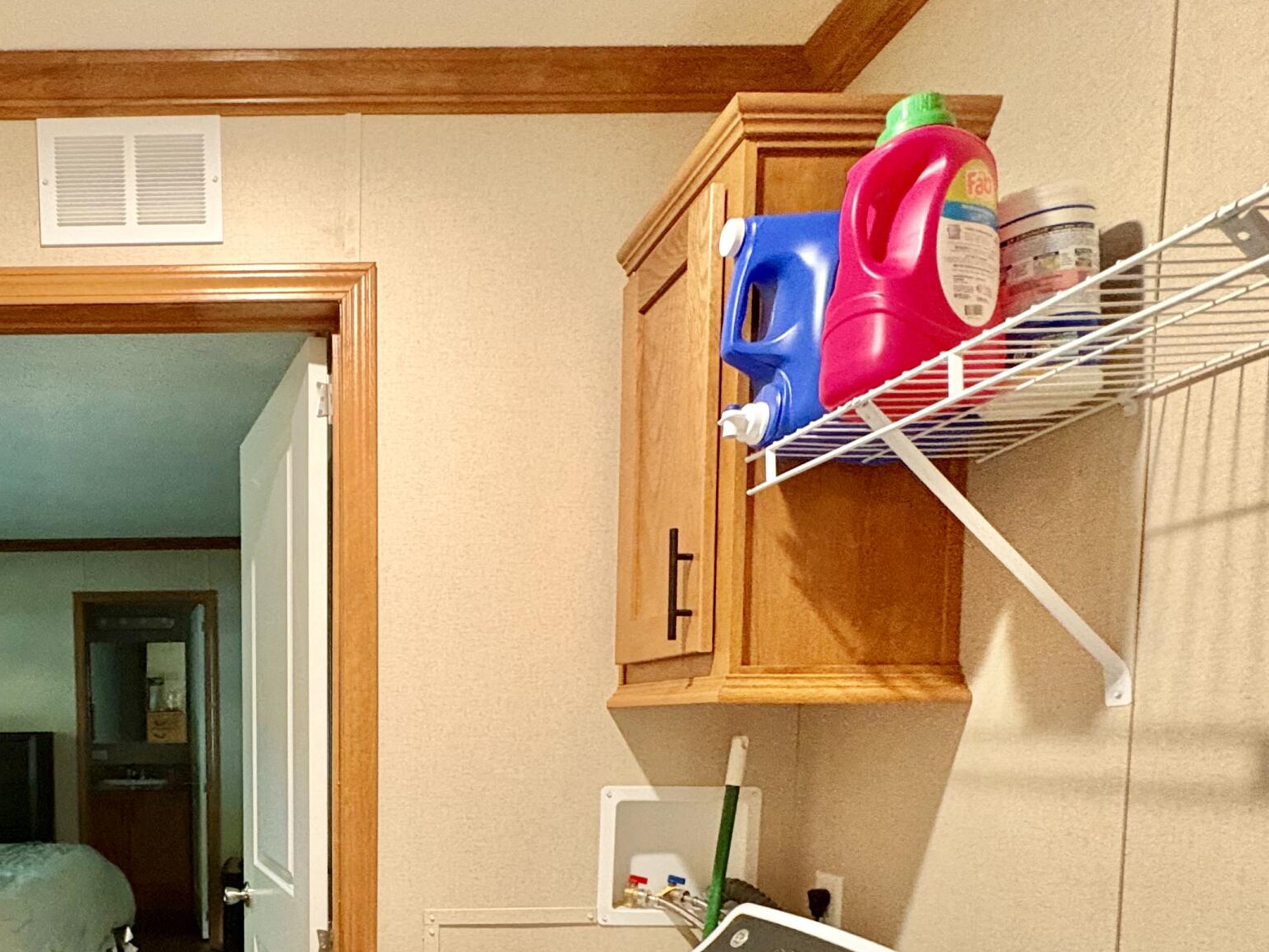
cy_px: 794
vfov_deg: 47.8
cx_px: 261
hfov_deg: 60.3
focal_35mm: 27
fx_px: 990
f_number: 2.2
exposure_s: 1/60
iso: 640
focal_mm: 2.22
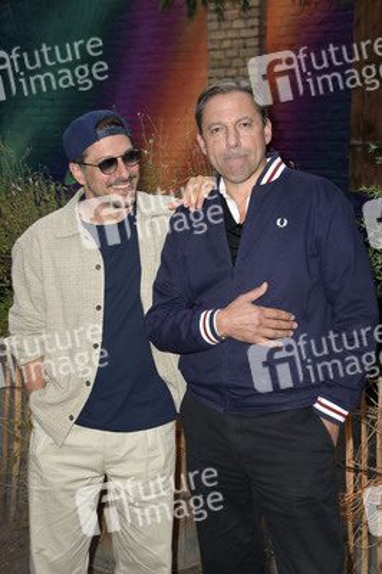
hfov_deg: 20.9
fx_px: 1036
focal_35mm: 65
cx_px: 191
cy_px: 287
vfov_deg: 31.0
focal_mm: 65
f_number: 6.3
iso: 1250
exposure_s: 1/100
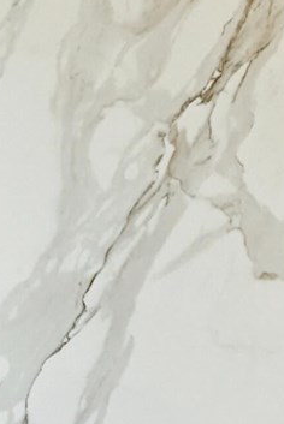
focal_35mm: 326
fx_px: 3850
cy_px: 638
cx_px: -165
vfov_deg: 6.2
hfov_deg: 4.2
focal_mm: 50
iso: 200
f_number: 3.2
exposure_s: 1/30
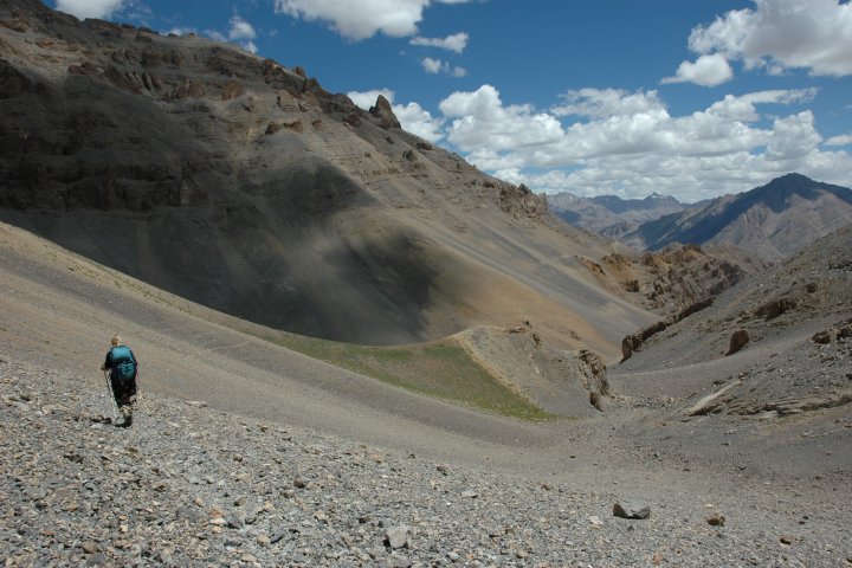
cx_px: 426
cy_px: 284
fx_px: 639
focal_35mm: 27
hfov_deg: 67.4
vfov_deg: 47.9
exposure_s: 1/400
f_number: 10
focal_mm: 18
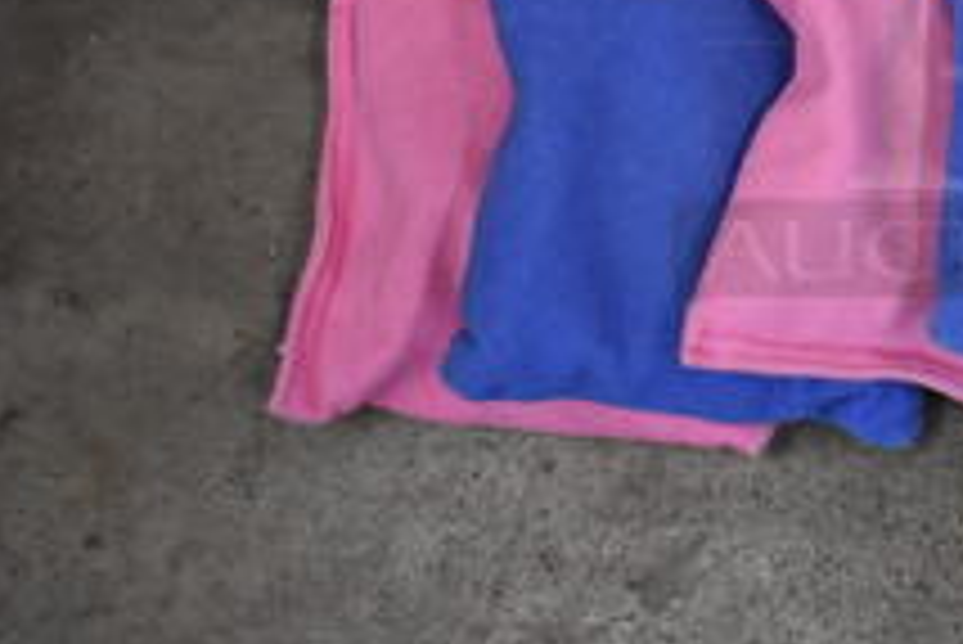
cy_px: 59
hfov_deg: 23.8
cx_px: 1174
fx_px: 2061
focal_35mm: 77
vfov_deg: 17.5
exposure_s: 1/125
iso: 1600
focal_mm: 18
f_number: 3.5
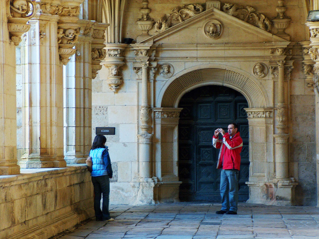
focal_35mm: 159
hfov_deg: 12.4
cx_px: 160
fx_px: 1464
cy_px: 120
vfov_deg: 9.3
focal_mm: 32.67
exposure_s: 1/67
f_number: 3
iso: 200
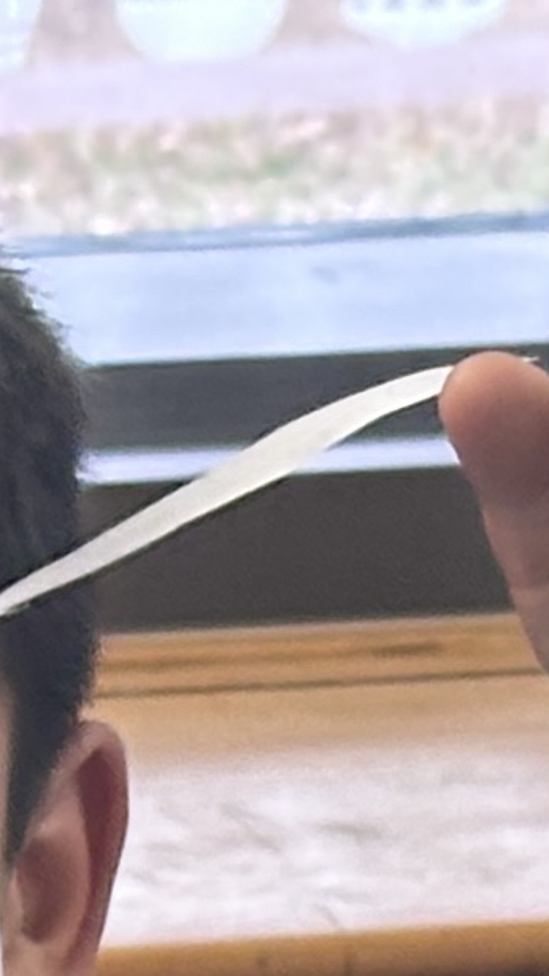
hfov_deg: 3.5
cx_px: -90
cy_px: 1904
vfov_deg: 6.1
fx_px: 8875
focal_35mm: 343
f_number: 1.78
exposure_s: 1/60
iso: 160
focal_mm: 6.86
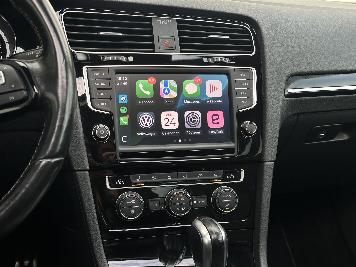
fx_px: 494
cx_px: 178
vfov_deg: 30.3
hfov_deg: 39.7
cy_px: 134
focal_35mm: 48
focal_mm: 6.86
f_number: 1.78
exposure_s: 1/151
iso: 50
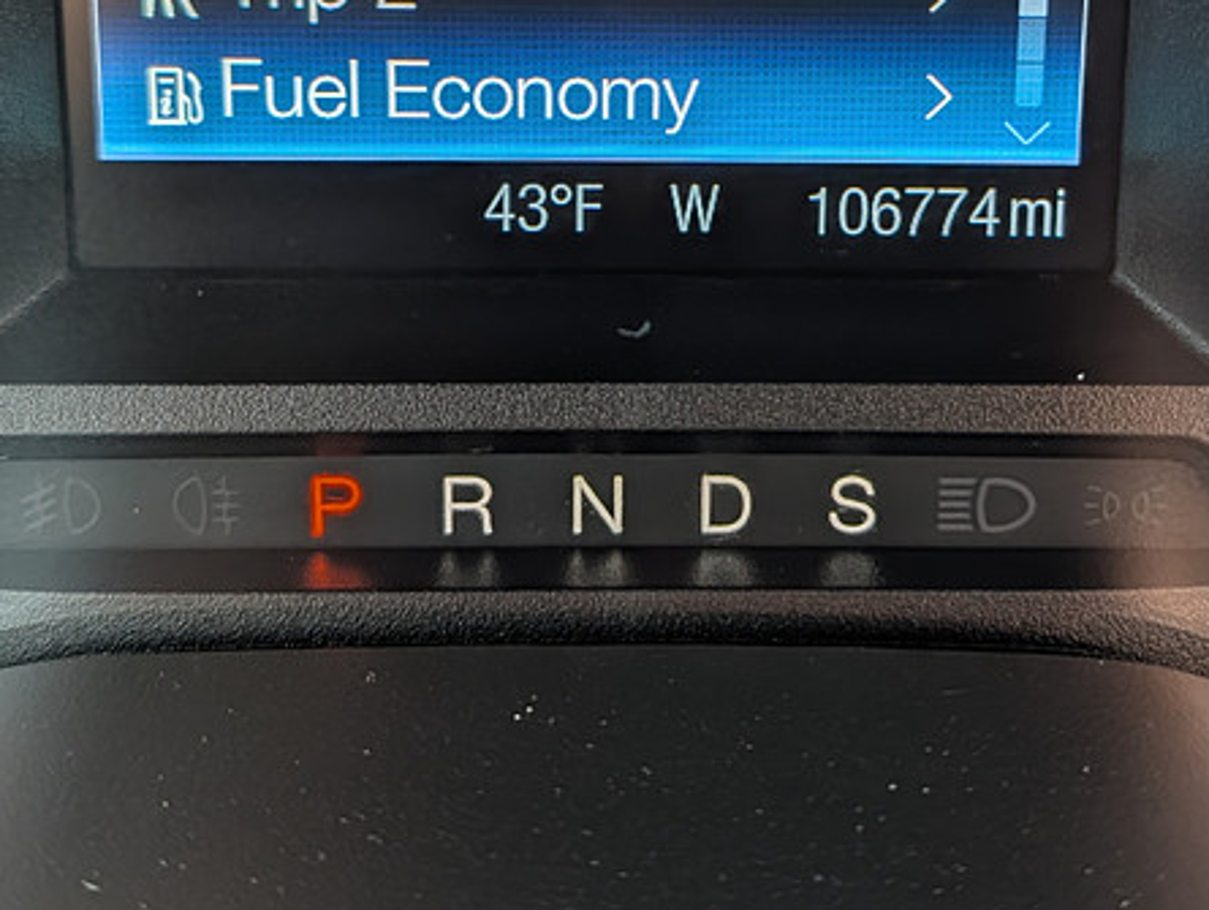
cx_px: 663
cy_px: 101
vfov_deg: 25.8
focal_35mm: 55
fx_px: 1924
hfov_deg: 34.9
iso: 39
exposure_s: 1/175
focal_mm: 6.9
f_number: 1.68
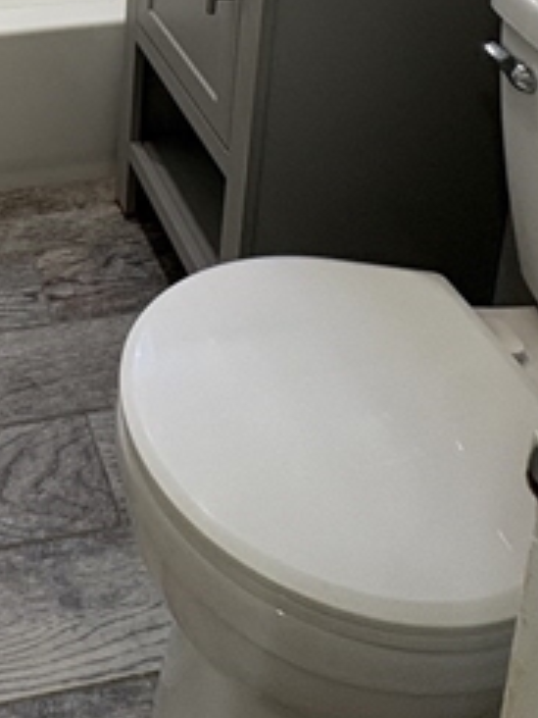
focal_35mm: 44
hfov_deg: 29.2
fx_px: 912
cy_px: -259
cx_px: -76
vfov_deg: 31.1
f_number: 2.2
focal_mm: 2.22
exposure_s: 1/120
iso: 125
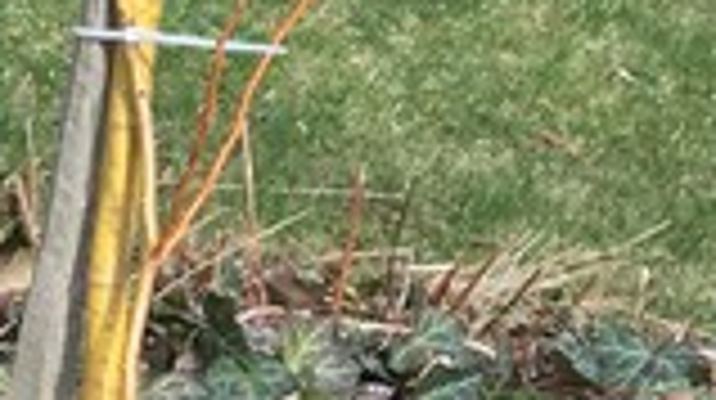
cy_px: 193
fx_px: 3774
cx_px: -1414
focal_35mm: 199
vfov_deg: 6.1
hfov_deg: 8.9
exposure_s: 1/587
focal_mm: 4.15
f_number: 2.2
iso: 25
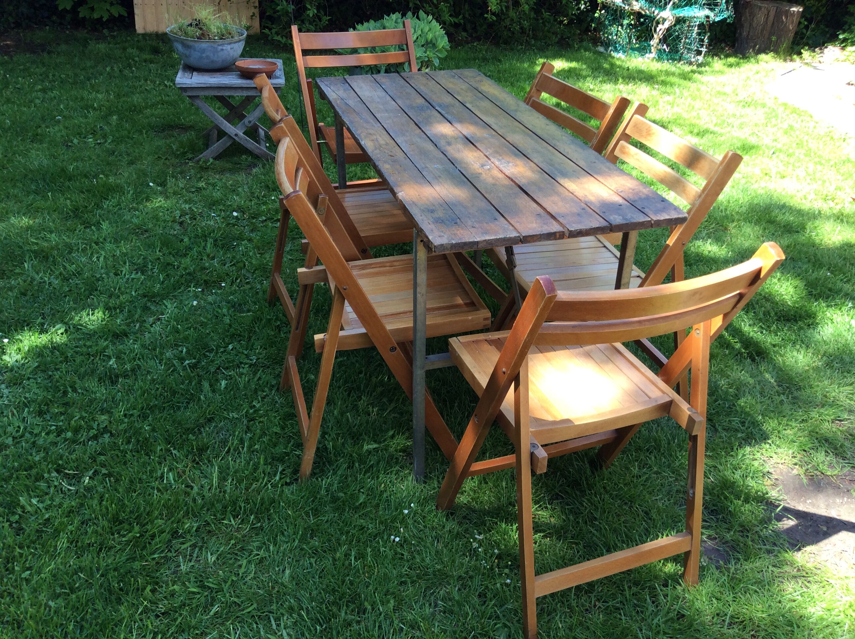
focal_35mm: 32
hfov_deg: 56.9
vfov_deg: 44.1
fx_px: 789
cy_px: 320
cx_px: 428
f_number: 2.4
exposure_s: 1/168
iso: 32
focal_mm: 3.3
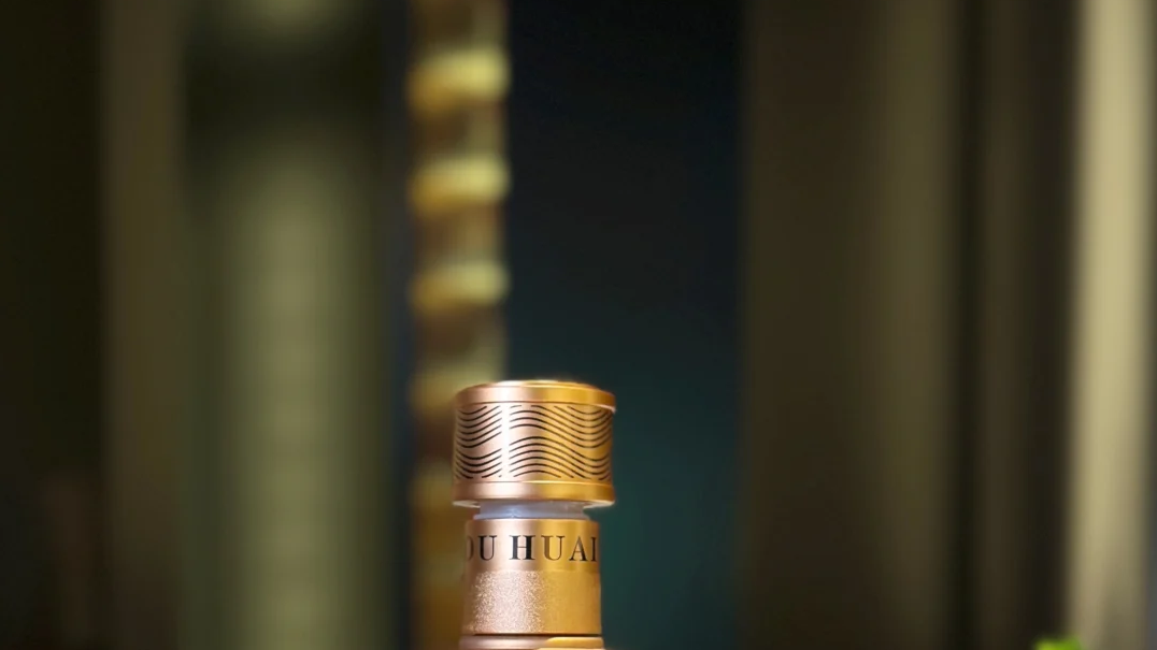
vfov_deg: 16.8
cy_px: 680
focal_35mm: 70
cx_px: 580
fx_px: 2147
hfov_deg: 30.2
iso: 160
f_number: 1.78
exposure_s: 1/59
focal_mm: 6.86
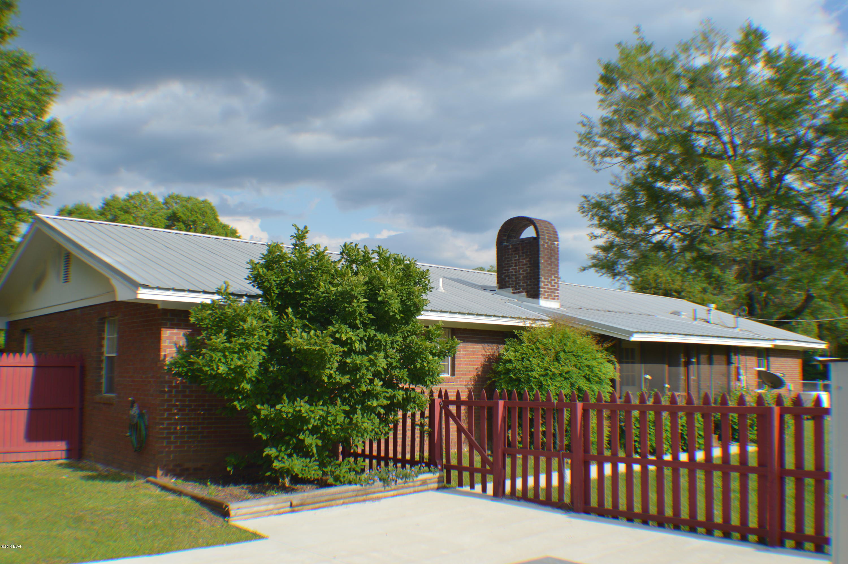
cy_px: 282
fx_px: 918
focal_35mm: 39
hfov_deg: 49.6
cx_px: 424
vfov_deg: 34.1
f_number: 4.2
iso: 100
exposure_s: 1/500
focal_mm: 26
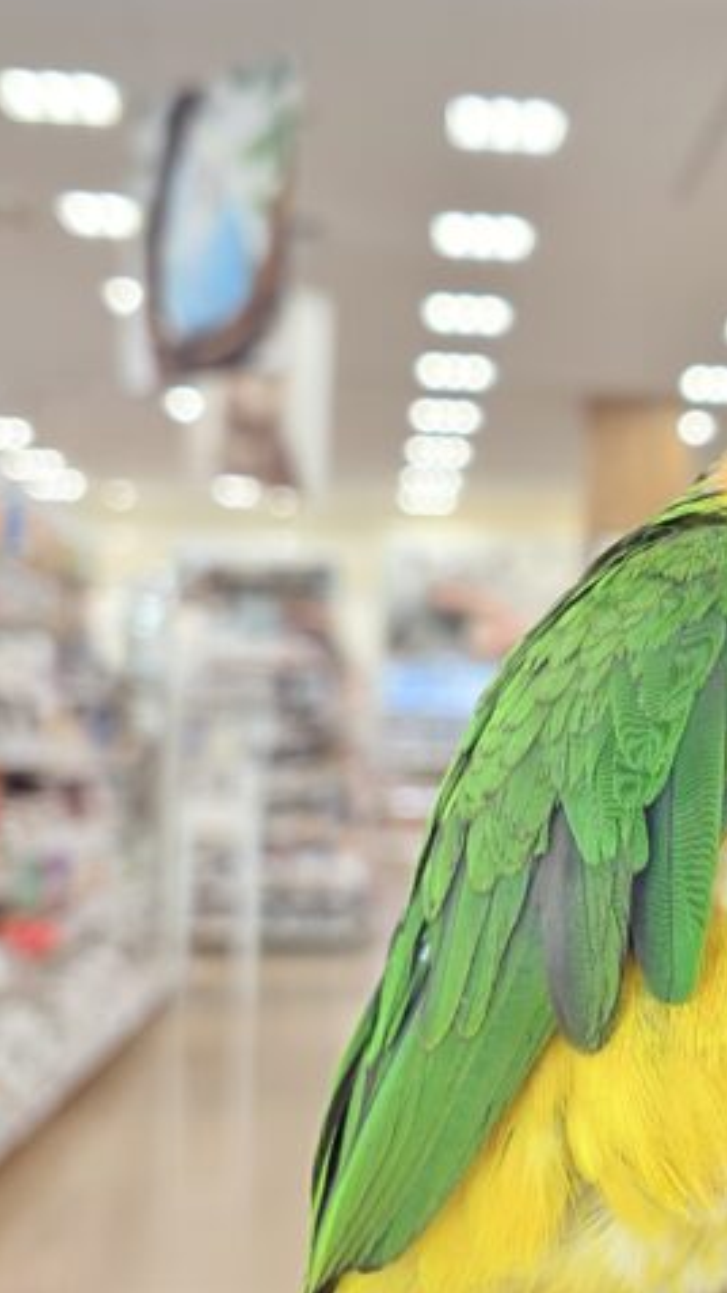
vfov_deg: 27.9
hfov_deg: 15.4
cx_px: 817
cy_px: 645
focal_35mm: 76
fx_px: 2607
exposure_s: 1/100
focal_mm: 5.96
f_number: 1.6
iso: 64
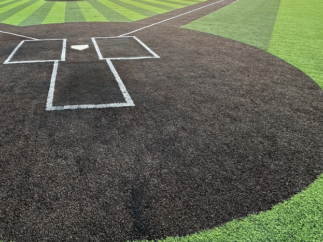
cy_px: 68
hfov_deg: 68.9
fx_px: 215
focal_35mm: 23
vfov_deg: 56.7
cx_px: 79
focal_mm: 2.22
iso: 80
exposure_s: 1/99
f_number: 2.2
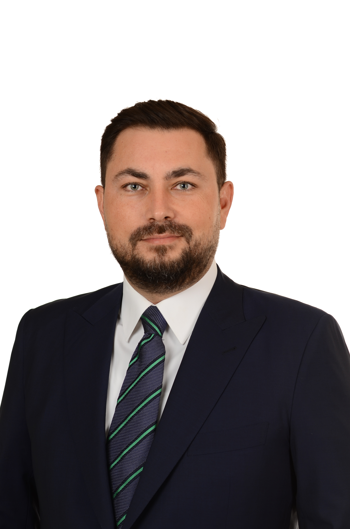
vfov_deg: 16.1
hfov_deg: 10.7
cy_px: 264
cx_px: 175
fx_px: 1868
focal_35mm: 128
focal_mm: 85
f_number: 5
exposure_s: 1/125
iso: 160
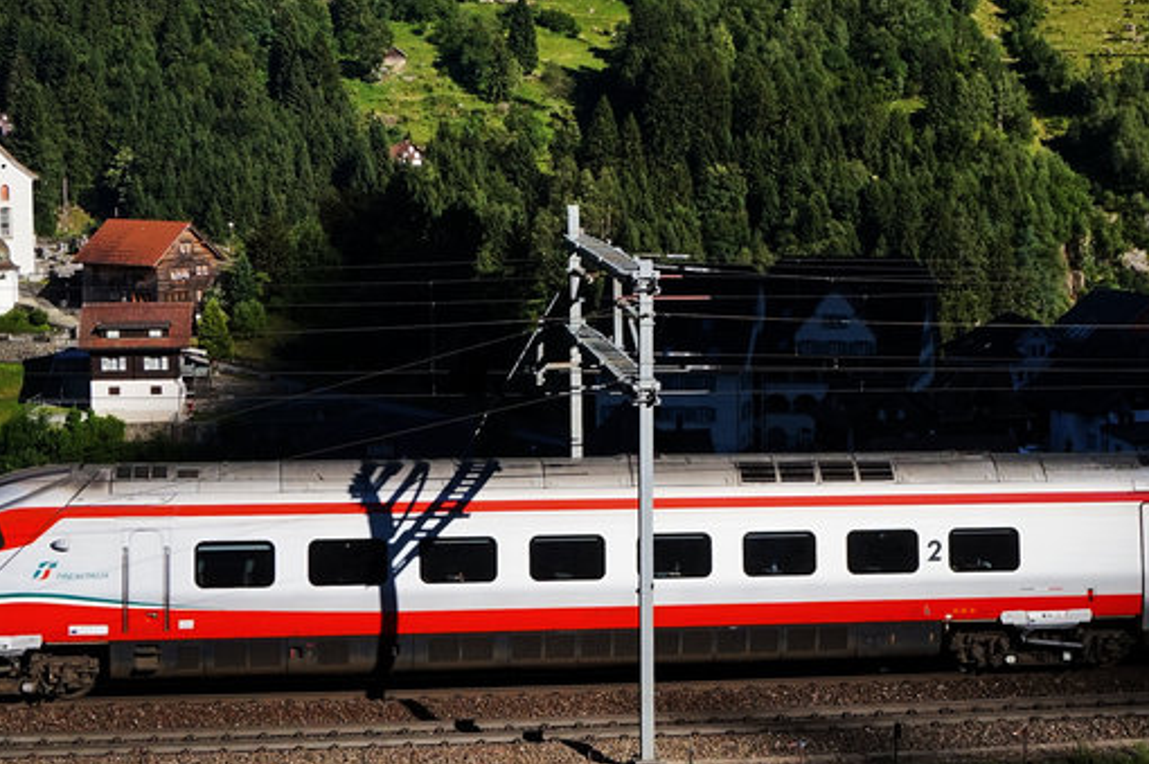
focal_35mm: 81
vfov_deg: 16.8
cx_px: 865
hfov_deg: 24.7
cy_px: 282
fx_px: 2588
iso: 400
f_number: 8
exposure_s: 1/1250
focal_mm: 23
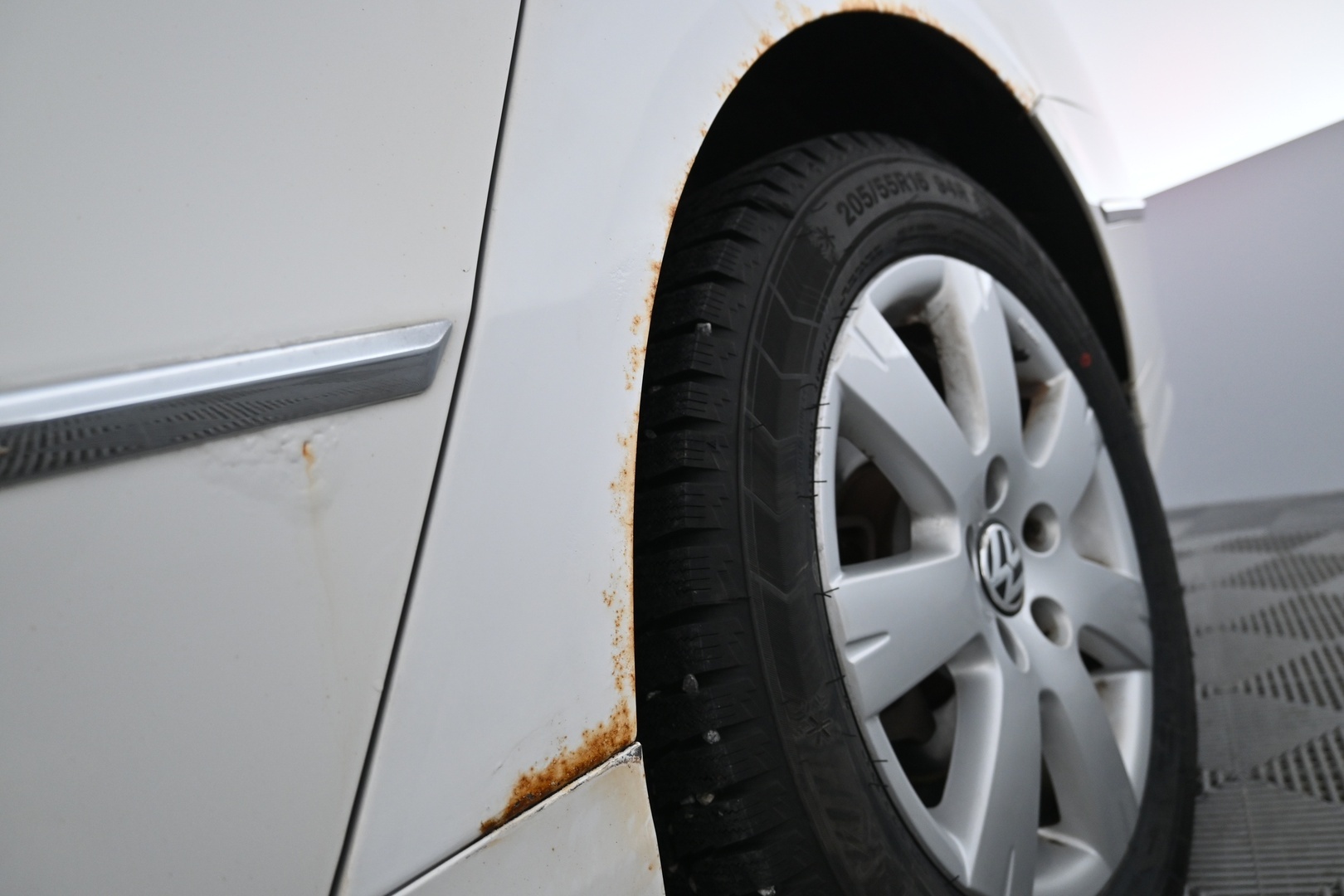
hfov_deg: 68.9
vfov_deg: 49.1
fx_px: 980
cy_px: 448
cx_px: 672
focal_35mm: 26
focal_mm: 17.5
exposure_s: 1/60
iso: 500
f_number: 4
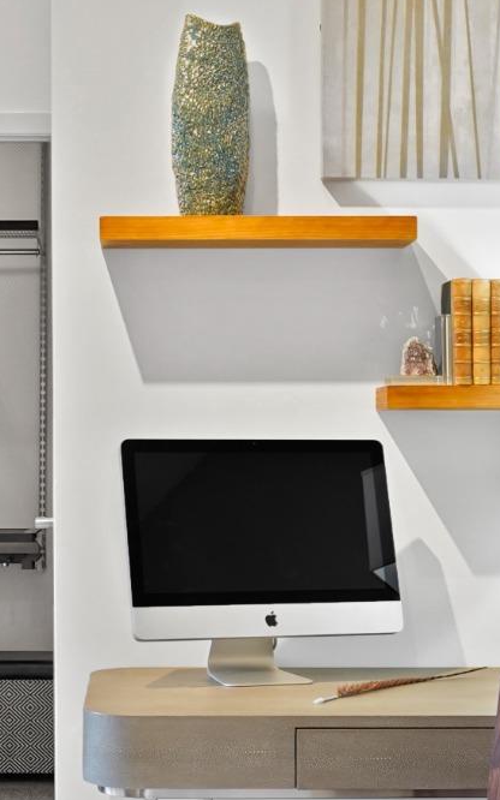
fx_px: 1701
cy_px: 455
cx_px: 166
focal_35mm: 78
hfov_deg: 16.7
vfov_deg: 26.5
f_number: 6.3
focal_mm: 23
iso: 1250
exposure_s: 1/13
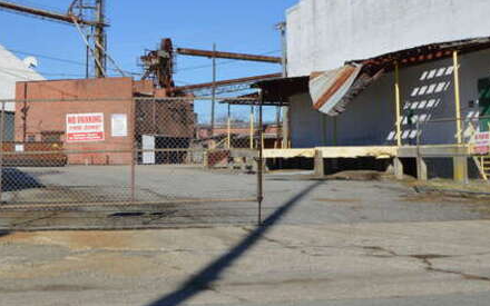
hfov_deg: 31.8
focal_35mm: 64
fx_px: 854
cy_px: 34
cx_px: 176
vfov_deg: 20.0
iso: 100
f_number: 10
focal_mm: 23
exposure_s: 1/400
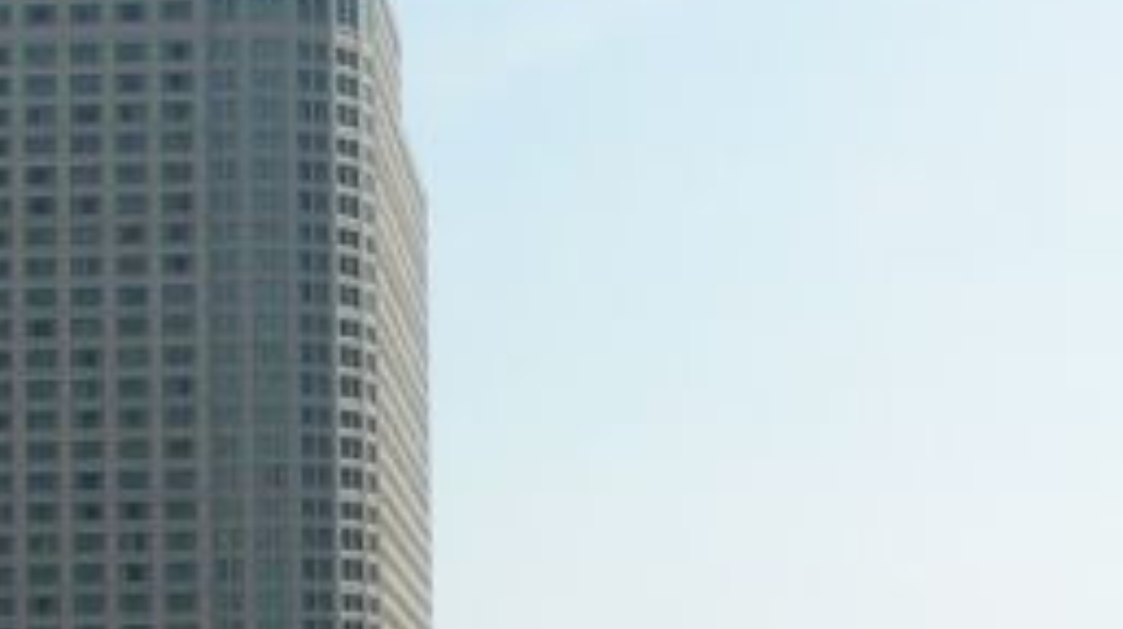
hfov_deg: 16.6
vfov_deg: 9.1
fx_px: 3838
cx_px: 717
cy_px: 965
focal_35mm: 129
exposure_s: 1/500
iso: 50
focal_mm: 5.8
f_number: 5.6
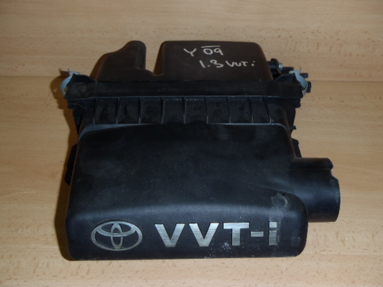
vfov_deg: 37.7
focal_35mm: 38
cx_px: 192
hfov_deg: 49.0
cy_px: 144
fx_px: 420
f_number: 4.6
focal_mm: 6.83
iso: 100
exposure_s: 1/40
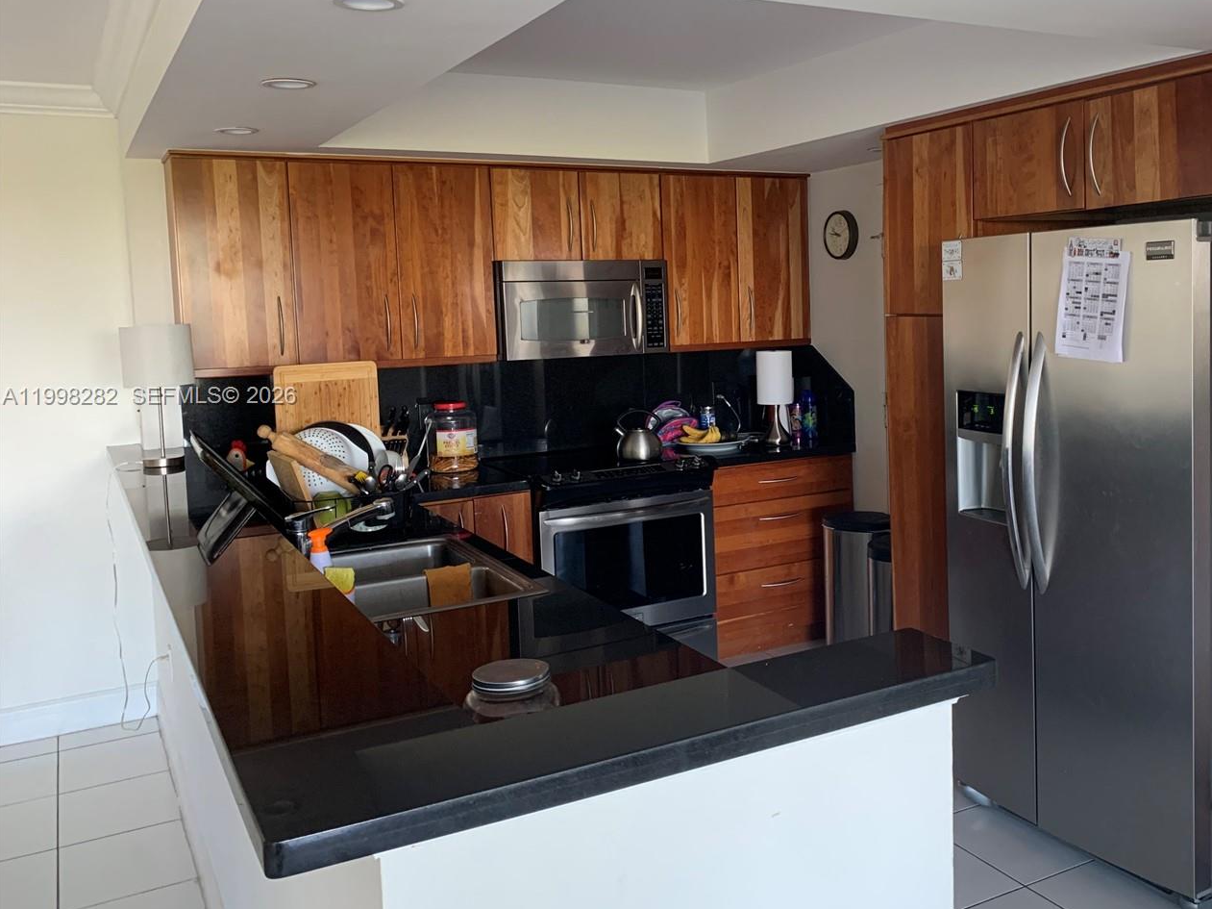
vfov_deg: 42.8
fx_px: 1155
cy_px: 397
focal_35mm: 33
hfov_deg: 54.7
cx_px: 766
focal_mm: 4.25
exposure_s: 1/60
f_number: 1.8
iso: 200
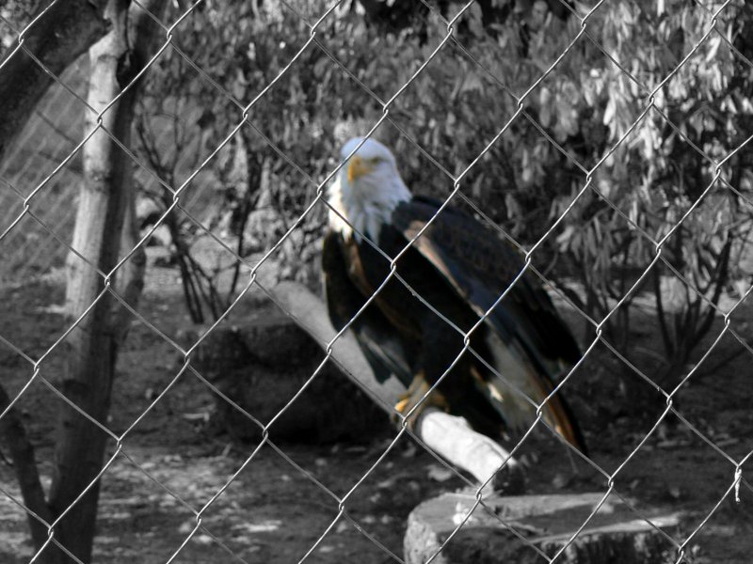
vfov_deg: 14.0
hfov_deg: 18.5
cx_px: 376
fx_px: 2306
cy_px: 282
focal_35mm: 106
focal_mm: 17.7
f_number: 3.2
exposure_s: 1/320
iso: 80
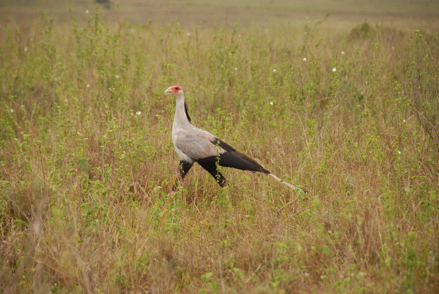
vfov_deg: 5.4
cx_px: 220
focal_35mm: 255
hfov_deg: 8.1
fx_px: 3113
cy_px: 147
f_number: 5.6
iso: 200
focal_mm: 170
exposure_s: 1/500
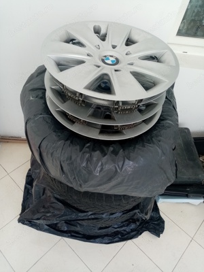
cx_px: 102
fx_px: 204
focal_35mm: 26
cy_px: 136
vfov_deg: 67.3
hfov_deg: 53.1
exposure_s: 1/50
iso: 138
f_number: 1.8
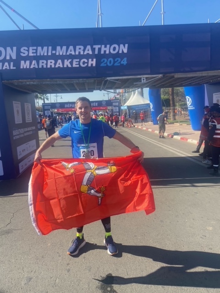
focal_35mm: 26
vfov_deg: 67.3
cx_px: 110
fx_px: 220
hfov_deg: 53.1
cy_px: 146
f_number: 1.8
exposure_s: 1/1678
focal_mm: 4.25
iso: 32
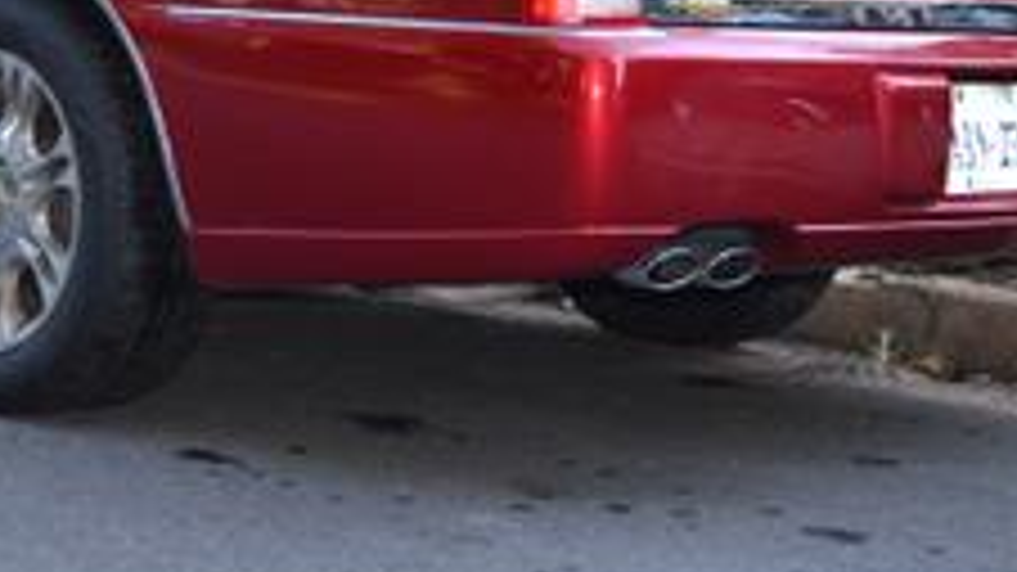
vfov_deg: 12.1
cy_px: -117
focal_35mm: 98
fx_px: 2642
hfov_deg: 21.5
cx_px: 180
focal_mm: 28
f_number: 4.5
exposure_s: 1/125
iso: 400
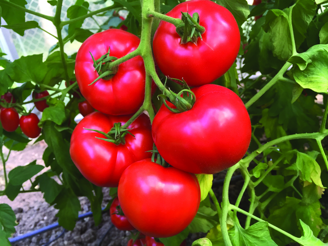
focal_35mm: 29
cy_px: 123
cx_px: 164
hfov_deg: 61.7
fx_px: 275
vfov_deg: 48.2
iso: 40
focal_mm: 4.15
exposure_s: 1/33
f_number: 2.2
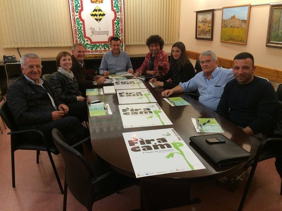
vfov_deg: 48.2
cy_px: 106
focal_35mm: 29
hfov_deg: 61.7
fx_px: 236
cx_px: 141
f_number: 2.2
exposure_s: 1/33
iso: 64
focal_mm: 4.15
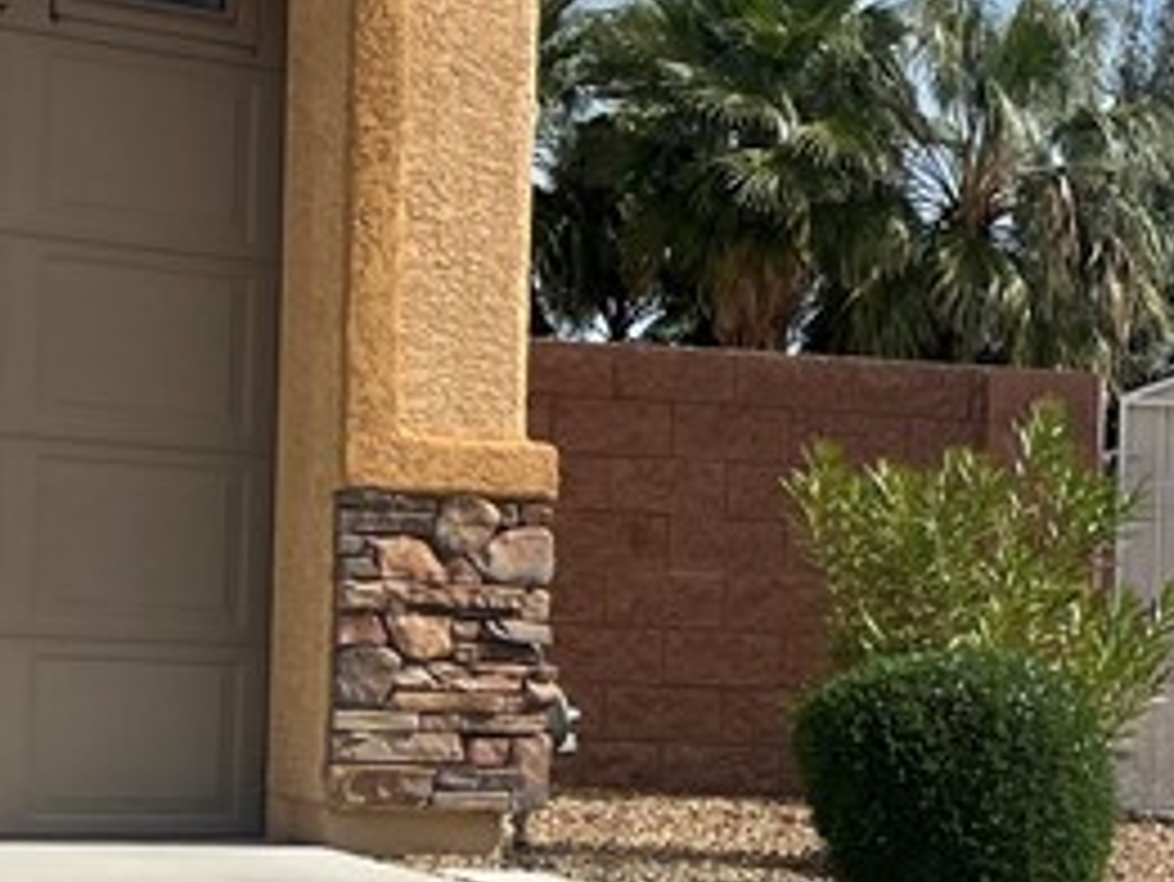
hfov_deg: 17.3
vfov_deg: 14.4
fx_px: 3461
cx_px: 1763
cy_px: 783
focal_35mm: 102
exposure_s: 1/6993
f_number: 1.5
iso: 50
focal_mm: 5.7
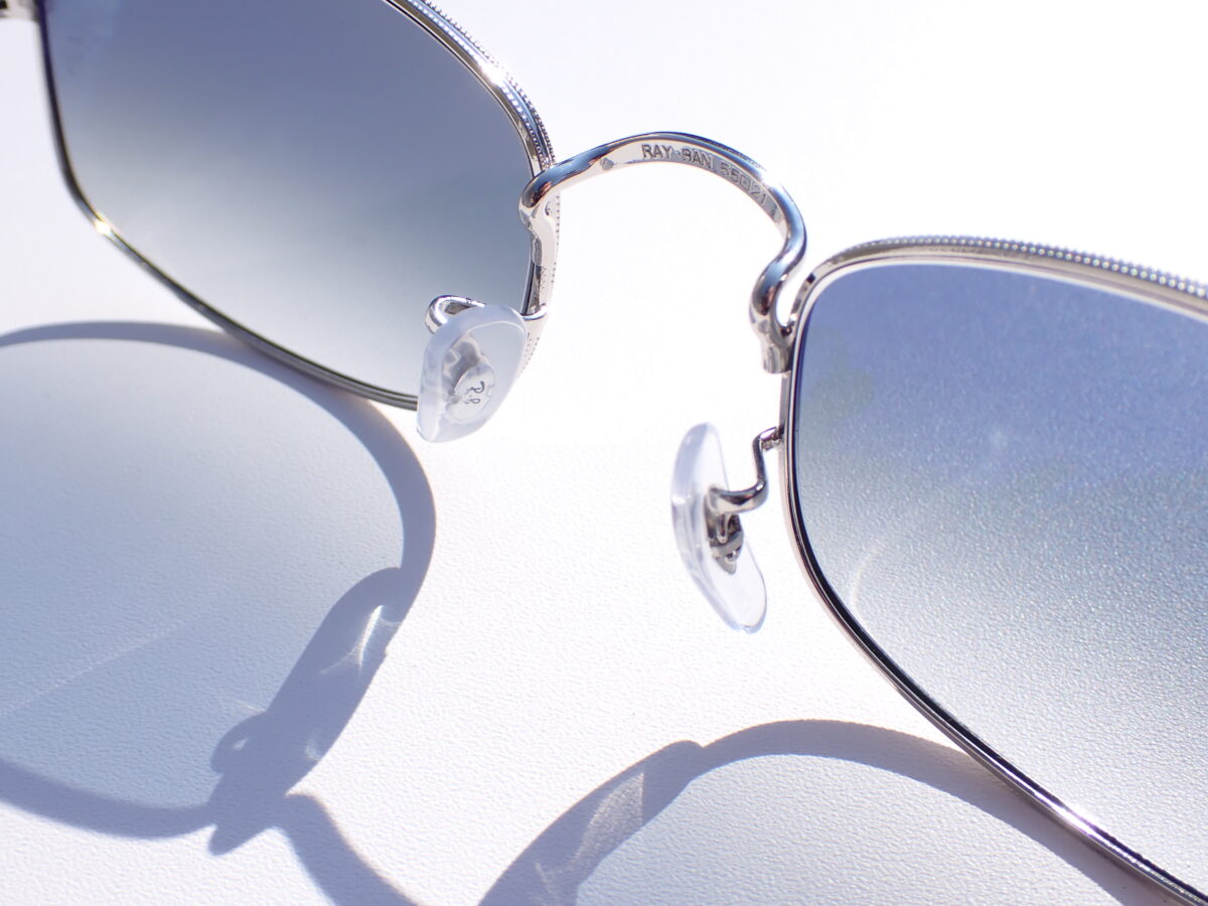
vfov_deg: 32.9
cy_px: 453
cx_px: 604
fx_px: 1535
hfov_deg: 42.9
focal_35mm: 44
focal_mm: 7.84
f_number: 4
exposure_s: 1/800
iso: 100
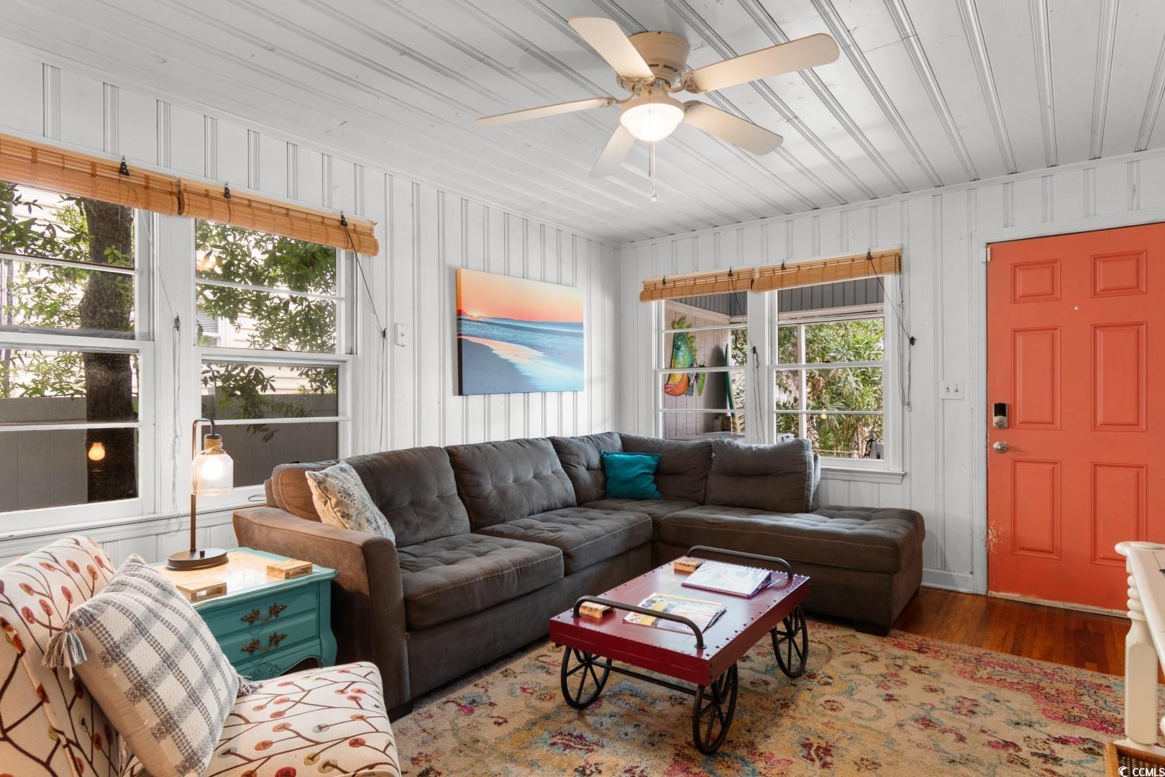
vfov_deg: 64.6
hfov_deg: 86.9
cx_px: 582
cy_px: 388
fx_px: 615
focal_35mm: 19
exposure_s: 2.5
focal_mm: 13
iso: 100
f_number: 4.8
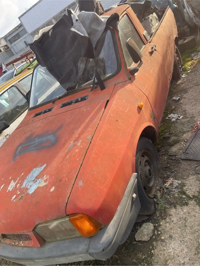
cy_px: 133
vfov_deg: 69.4
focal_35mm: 25
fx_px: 193
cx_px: 100
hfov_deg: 54.9
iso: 32
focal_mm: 5.1
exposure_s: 1/478
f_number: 1.6
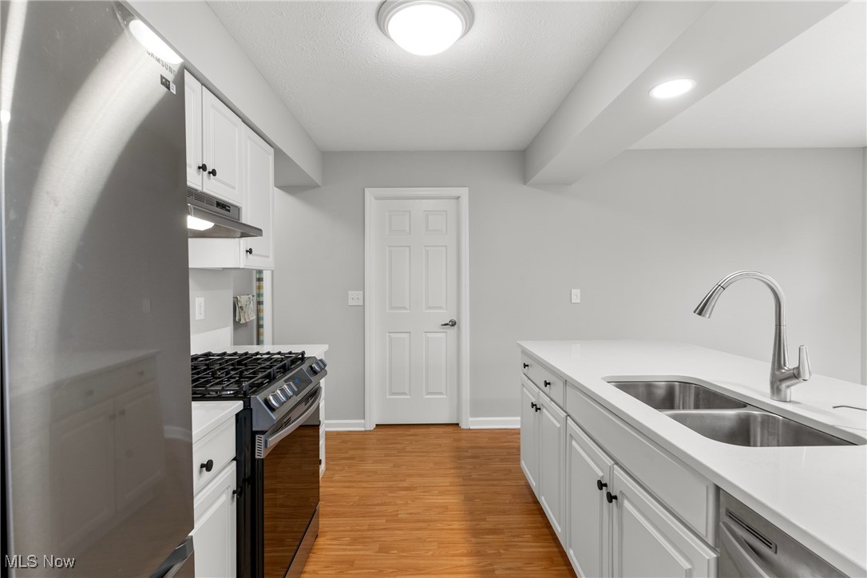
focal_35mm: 17
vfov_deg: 70.4
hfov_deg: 93.3
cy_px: 289
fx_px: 409
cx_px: 434
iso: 250
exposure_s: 1/4
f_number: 9
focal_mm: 17
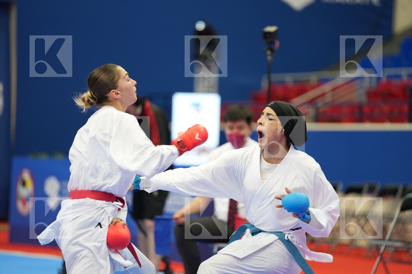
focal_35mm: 191
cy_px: 137
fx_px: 2186
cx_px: 206
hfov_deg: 10.8
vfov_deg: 7.2
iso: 2500
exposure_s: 1/1000
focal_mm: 191
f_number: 2.8
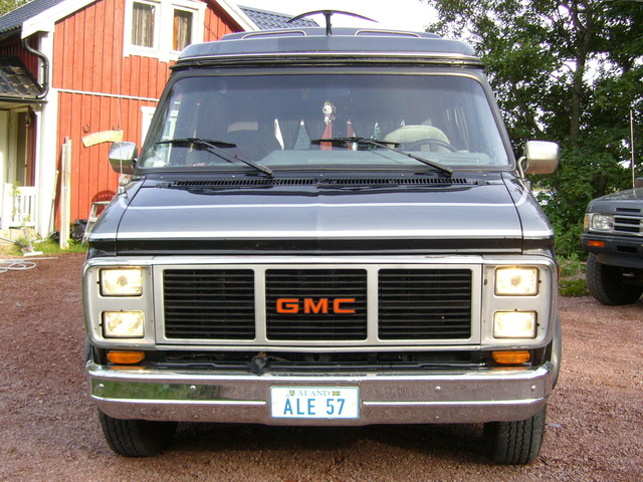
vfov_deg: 34.3
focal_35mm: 42
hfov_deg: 44.8
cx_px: 322
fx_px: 780
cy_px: 241
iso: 80
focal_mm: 5.8
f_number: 2.8
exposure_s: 1/200
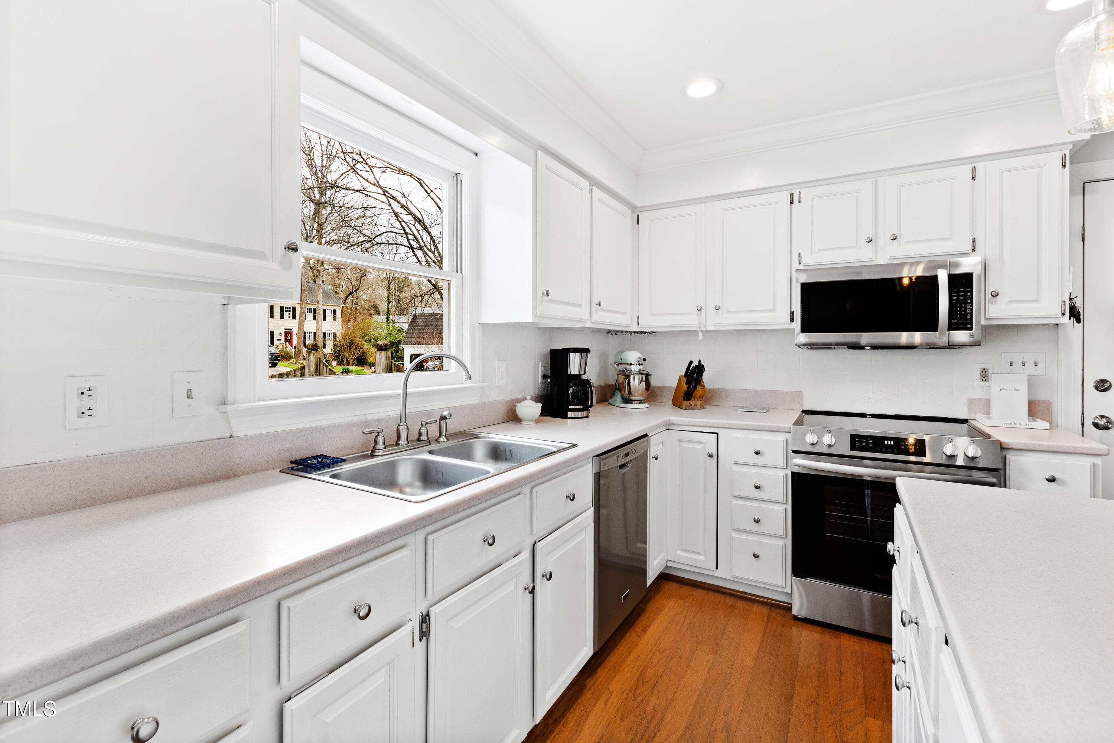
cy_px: 372
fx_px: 464
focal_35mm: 15
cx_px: 557
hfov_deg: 100.4
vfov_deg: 77.3
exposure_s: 1/3
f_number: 8
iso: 100
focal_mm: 10
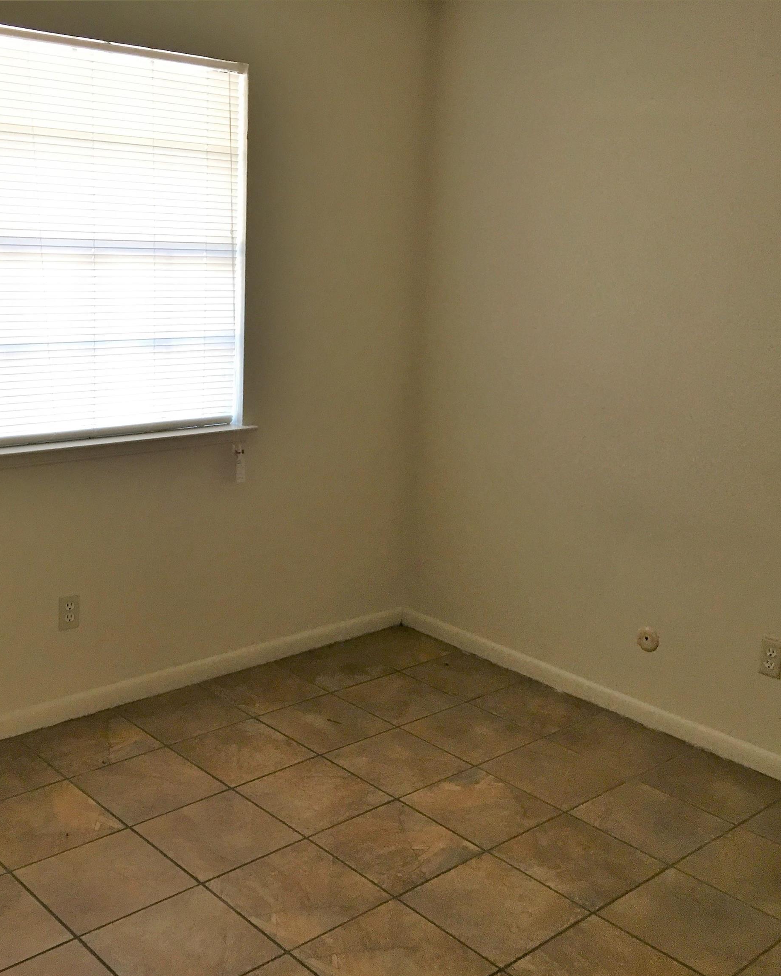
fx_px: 1098
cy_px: 490
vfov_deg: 47.9
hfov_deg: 39.1
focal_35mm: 38
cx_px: 344
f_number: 2.2
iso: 40
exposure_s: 1/15
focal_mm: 4.15
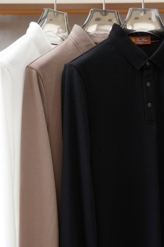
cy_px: 190
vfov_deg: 29.2
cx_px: 106
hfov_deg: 20.0
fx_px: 464
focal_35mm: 68
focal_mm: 27
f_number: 4
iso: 160
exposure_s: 1/125
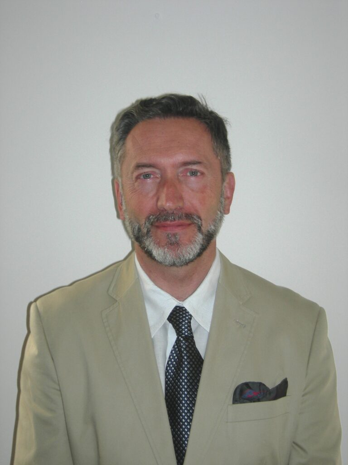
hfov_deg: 25.7
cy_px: 232
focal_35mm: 57
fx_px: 764
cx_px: 174
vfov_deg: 33.8
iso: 64
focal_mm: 11.9
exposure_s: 1/60.1
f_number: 3.3
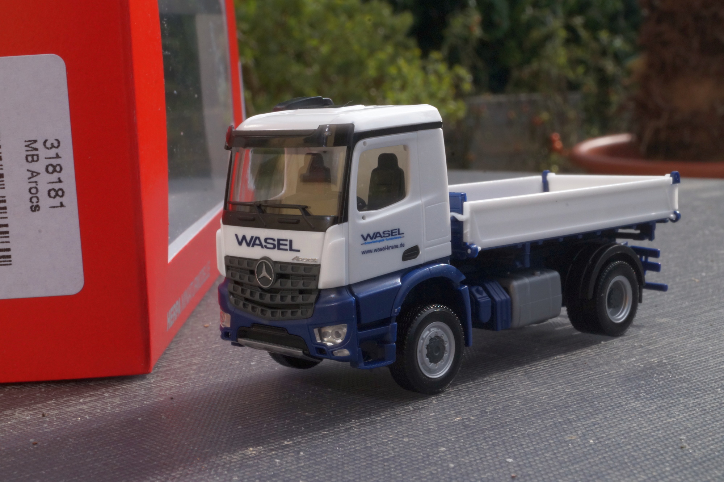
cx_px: 362
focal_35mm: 60
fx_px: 1206
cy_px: 241
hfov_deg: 33.4
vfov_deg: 22.6
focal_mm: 40
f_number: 29
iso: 500
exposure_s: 1/80
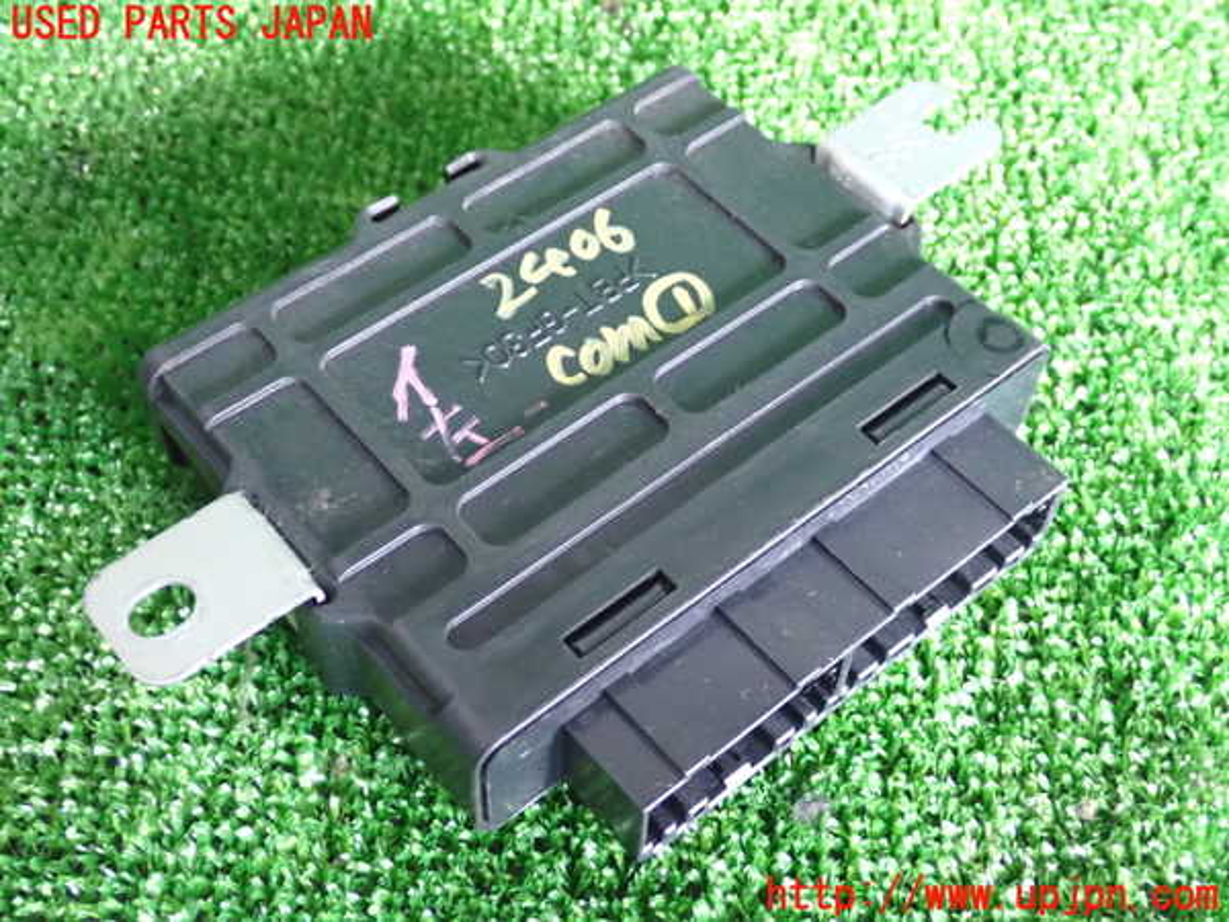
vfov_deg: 32.9
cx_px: 614
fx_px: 1562
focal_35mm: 44
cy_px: 461
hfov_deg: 42.9
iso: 1250
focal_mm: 7.84
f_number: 2.9
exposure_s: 1/40
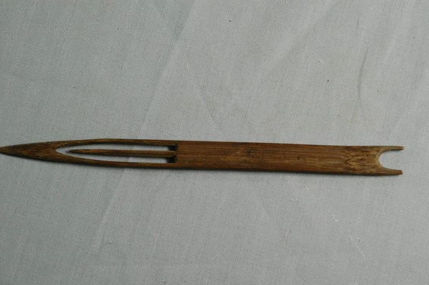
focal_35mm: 101
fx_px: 1203
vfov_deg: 13.5
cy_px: 159
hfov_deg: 20.2
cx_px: 206
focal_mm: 60
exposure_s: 1/10
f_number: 10
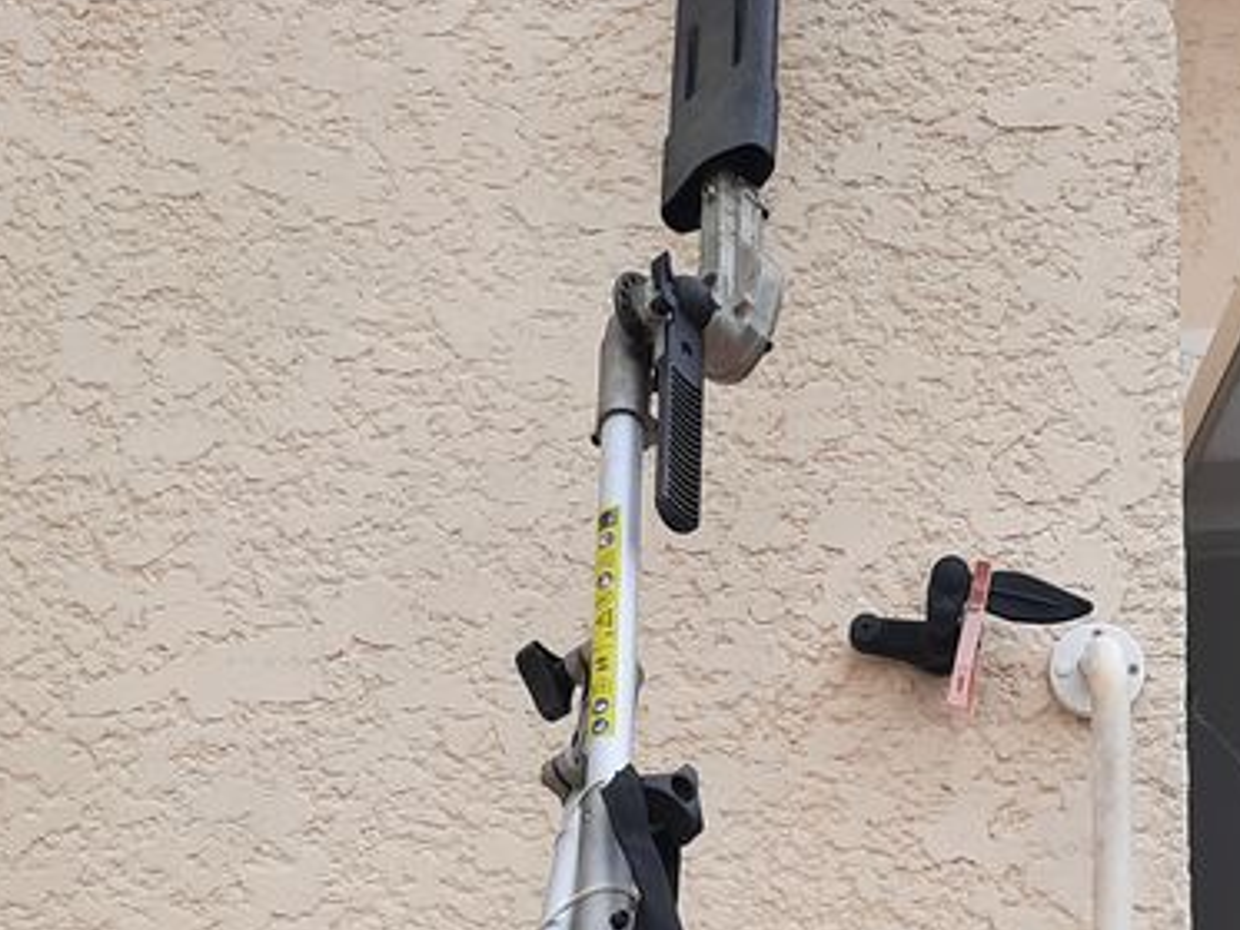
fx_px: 2401
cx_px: 831
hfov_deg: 28.8
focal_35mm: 67
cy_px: 1432
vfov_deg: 19.0
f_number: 2
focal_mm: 4.6
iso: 32
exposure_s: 1/297
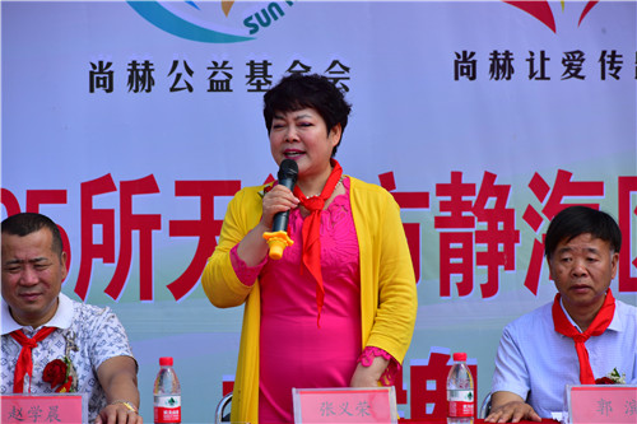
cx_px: 318
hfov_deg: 10.3
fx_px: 3538
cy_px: 212
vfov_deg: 6.9
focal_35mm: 200
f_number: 7.1
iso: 80
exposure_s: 1/200
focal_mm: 200
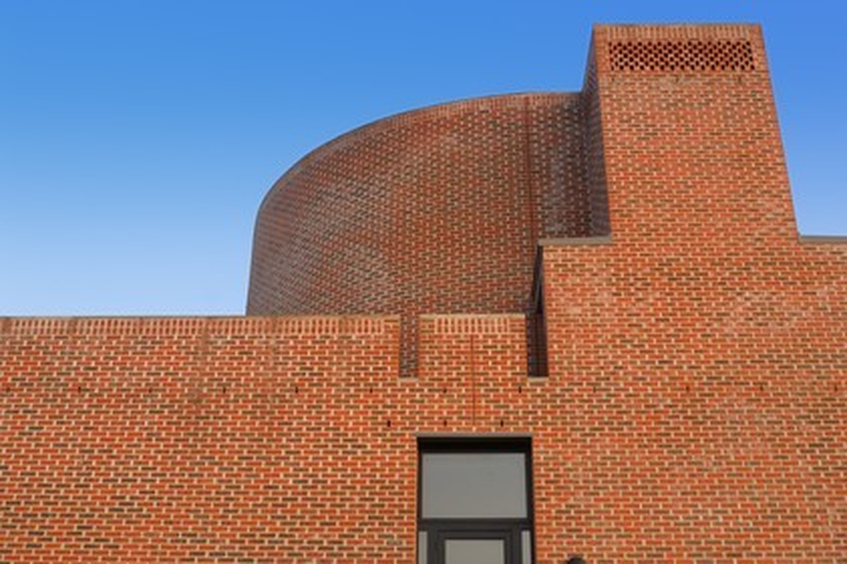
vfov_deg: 31.8
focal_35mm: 42
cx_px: 424
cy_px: 282
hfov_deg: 46.4
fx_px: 987
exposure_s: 1/160
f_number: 4.2
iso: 100
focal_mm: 28
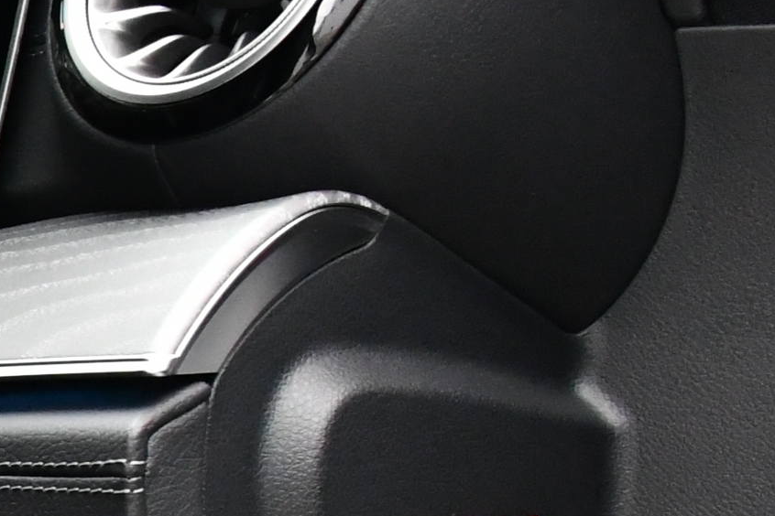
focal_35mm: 148
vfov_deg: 9.1
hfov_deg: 11.4
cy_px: 749
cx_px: -1128
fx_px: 3186
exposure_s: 1/250
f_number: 8
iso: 3200
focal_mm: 20
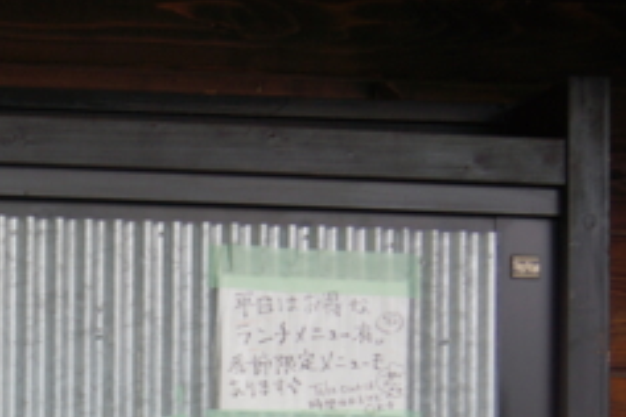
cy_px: 624
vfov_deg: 11.4
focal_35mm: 115
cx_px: -177
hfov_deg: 16.8
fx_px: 2000
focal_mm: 23
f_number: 4.5
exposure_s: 1/80
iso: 100
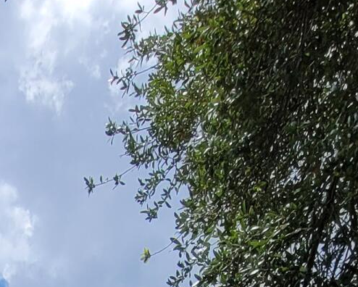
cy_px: 764
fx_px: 816
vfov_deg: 12.8
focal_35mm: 77
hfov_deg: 21.8
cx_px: -131
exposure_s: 1/2889
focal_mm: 2.2
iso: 64
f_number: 2.2
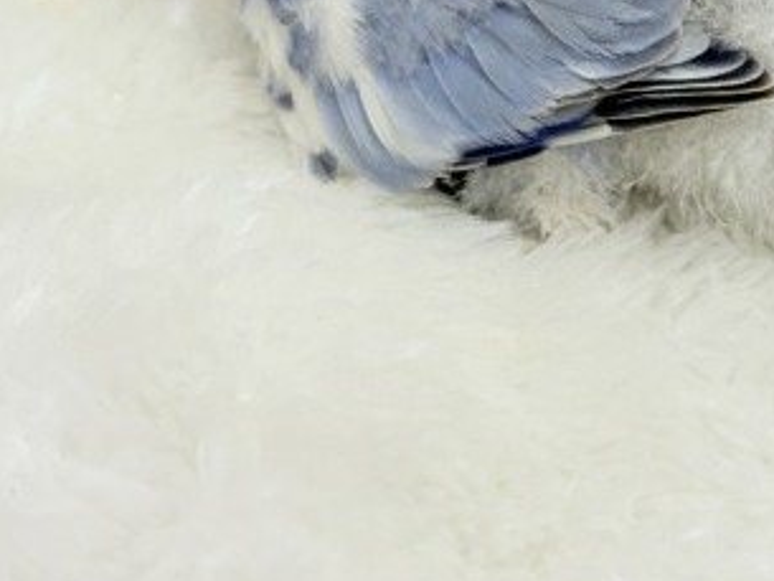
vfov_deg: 13.4
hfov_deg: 17.9
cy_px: -15
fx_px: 2438
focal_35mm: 109
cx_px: 642
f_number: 1.6
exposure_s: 1/100
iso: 64
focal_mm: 5.96
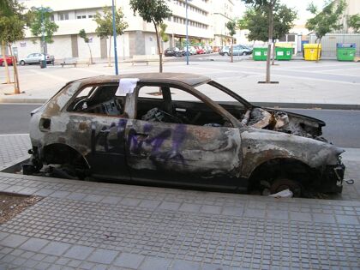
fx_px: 364
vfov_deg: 40.7
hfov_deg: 52.6
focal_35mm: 35
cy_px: 135
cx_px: 180
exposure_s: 1/52.7
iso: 50
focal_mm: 5.8
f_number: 2.8
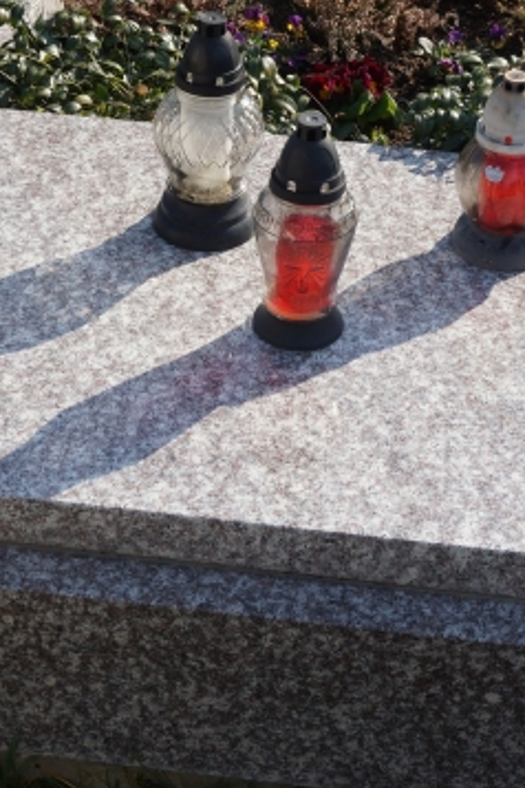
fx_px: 1815
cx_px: 336
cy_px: 15
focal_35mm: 83
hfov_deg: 16.4
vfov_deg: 23.5
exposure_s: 1/200
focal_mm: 25
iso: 100
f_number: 8
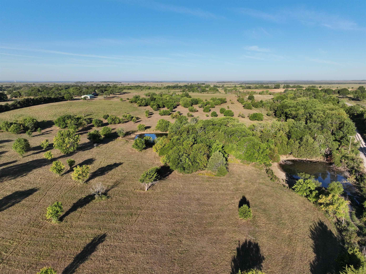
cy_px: 137
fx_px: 254
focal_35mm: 24
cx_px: 183
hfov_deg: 71.6
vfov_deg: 56.8
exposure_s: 1/1600
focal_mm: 12.29
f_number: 2.8
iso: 140
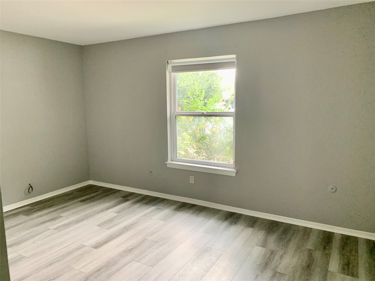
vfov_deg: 53.1
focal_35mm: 26
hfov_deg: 67.3
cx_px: 188
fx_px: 282
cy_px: 140
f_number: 1.8
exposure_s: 1/60
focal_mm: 4.25
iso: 200
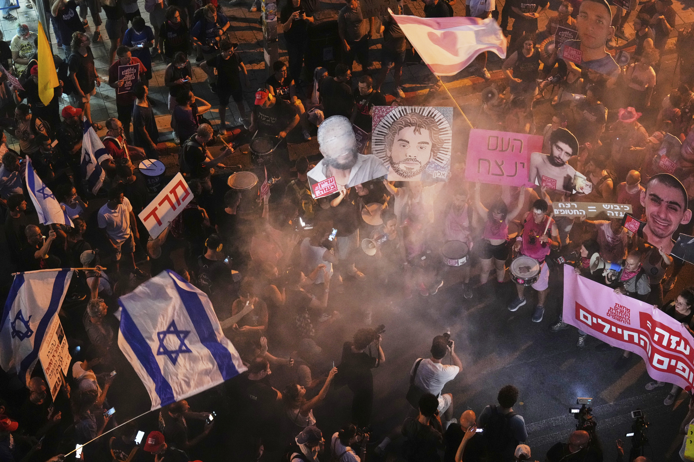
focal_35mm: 70
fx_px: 1349
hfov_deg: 28.8
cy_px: 231
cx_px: 347
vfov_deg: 19.5
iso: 5000
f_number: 2.8
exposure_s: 1/100
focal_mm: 70
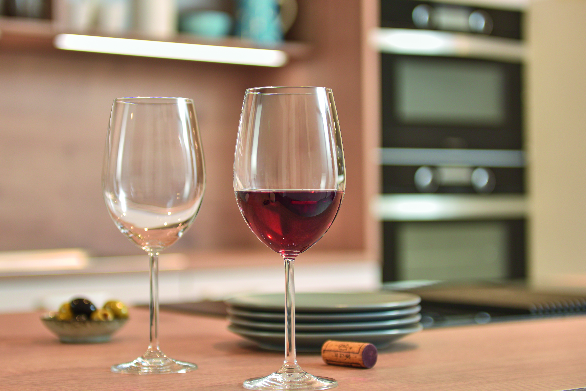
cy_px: 208
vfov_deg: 17.3
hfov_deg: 25.6
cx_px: 256
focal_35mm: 79
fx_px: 1286
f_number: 2.8
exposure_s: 1/15
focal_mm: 70
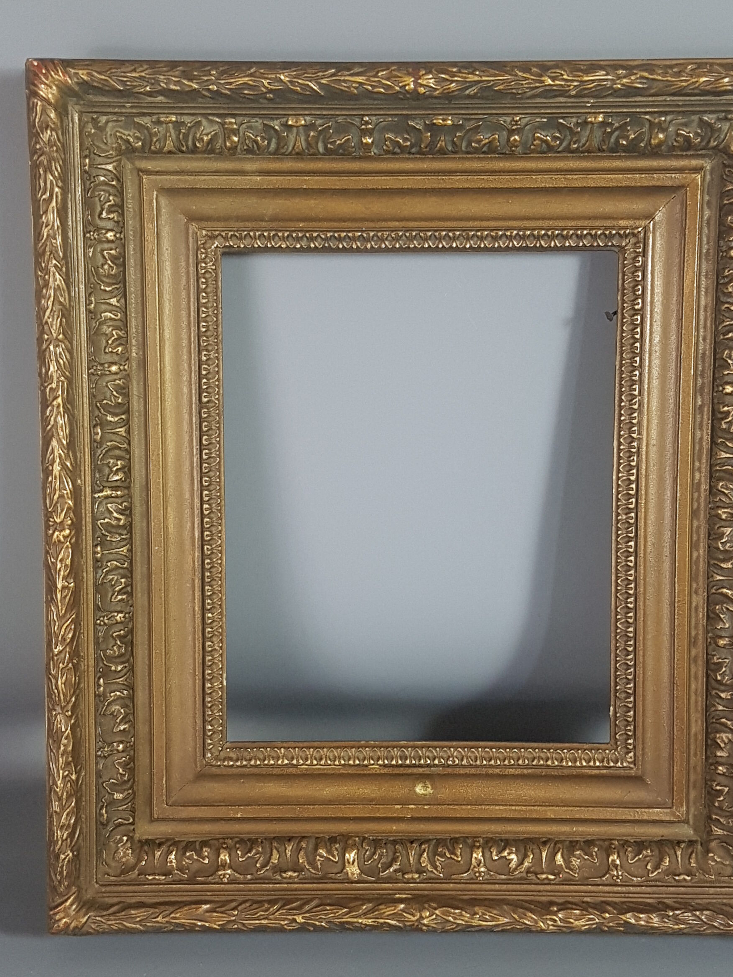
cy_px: 487
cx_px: 415
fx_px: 903
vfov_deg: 56.8
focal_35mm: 32
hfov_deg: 44.1
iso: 125
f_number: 1.7
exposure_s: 1/50
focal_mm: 4.2
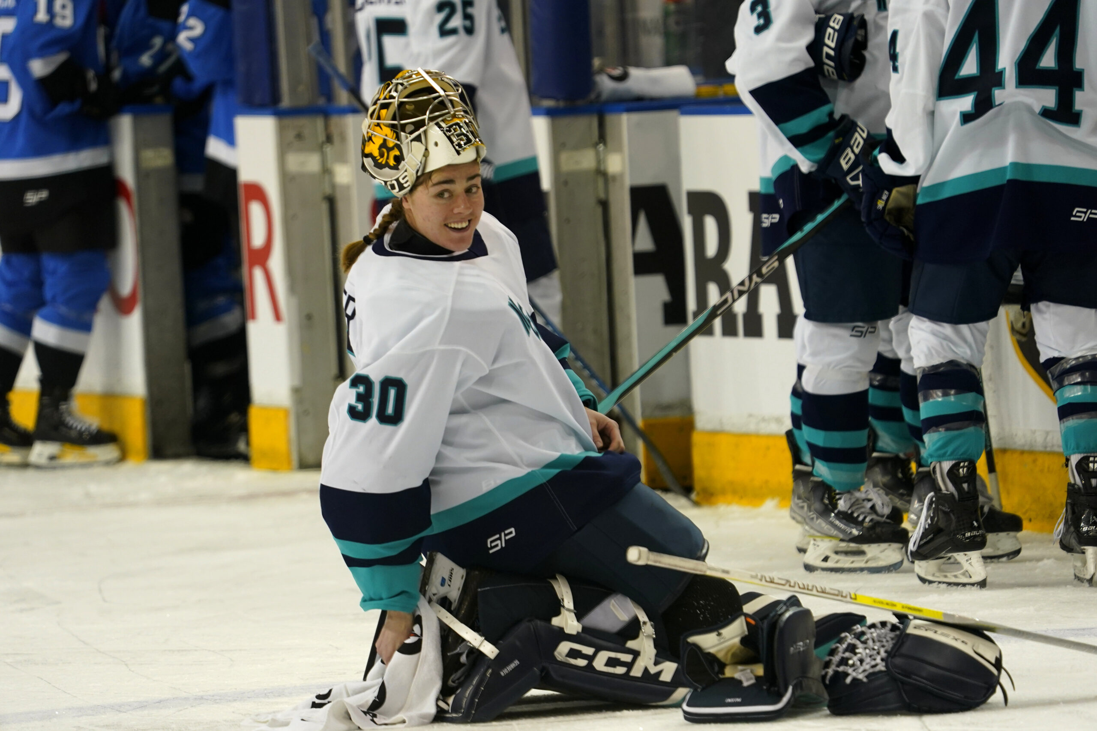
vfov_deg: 3.5
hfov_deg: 5.2
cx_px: 548
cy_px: 366
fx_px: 12006
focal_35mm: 394
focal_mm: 394
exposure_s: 1/400
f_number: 6.3
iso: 1250
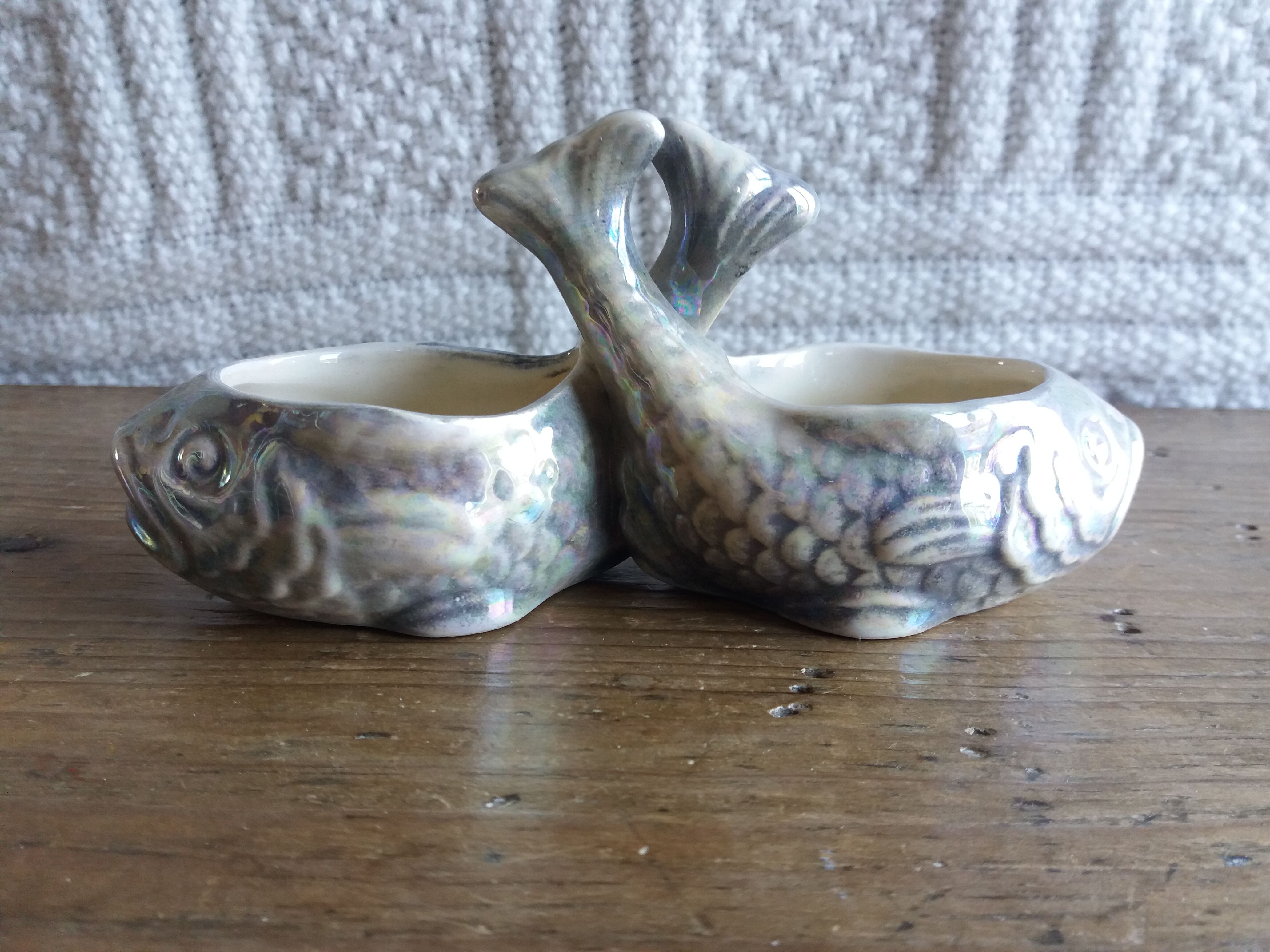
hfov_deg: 63.4
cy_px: 476
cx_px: 635
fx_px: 1027
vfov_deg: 49.7
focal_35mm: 28
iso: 100
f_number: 1.9
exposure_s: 1/33
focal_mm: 3.7
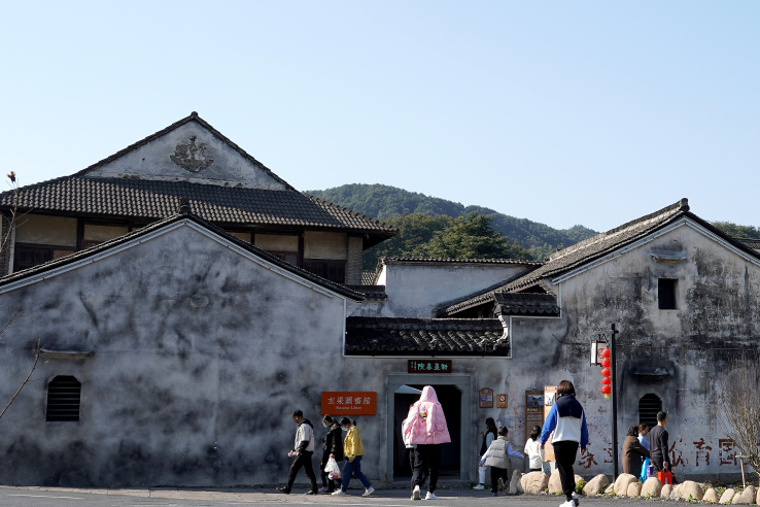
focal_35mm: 52
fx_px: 1098
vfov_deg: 26.0
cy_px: 236
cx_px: 539
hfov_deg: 37.5
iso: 100
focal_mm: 32
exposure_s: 1/125
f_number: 10
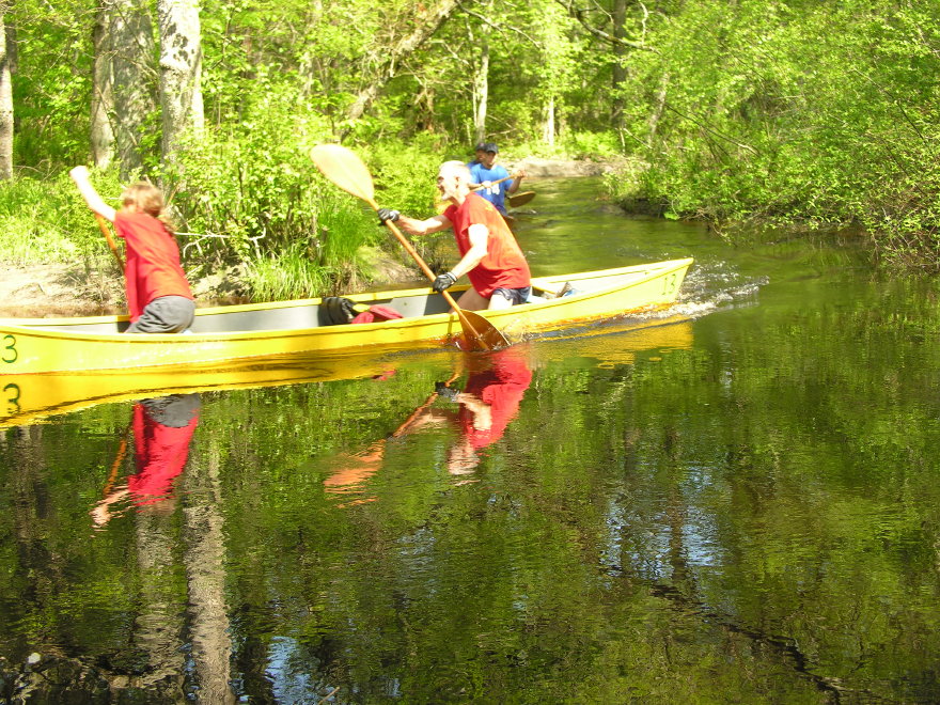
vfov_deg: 27.0
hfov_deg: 35.5
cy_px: 352
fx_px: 1466
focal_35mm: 54
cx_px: 470
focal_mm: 13.8
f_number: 3.1
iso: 50
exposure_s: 1/125
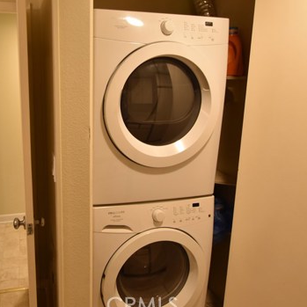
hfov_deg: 55.3
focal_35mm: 28
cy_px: 130
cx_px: 88
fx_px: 281
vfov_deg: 57.0
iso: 400
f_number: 4.5
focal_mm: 12
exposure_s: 1/80
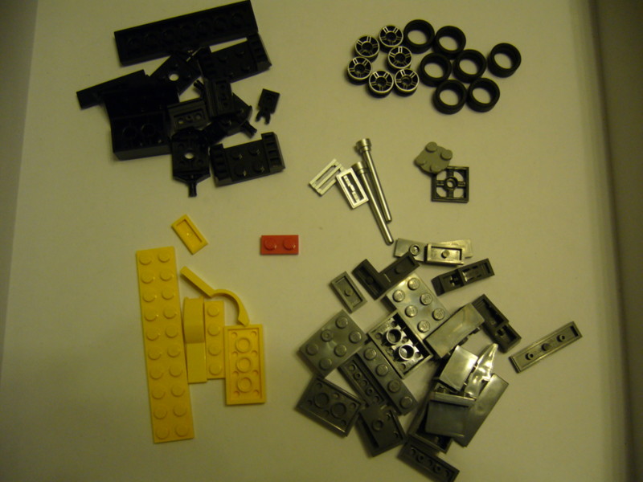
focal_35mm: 35
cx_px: 322
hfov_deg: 52.6
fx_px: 650
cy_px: 241
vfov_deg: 40.7
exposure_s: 1/15
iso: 200
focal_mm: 5.8
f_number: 2.8
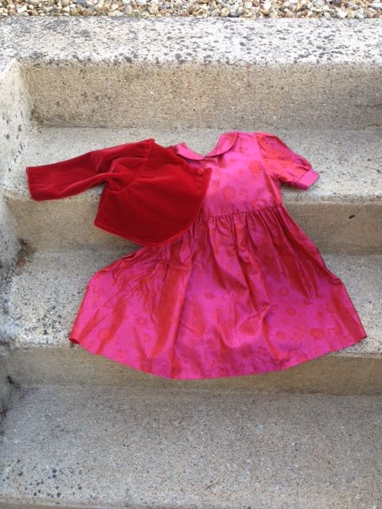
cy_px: 254
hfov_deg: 40.7
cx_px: 191
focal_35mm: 35
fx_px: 515
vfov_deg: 52.6
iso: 50
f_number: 2.4
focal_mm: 4.28
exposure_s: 1/60
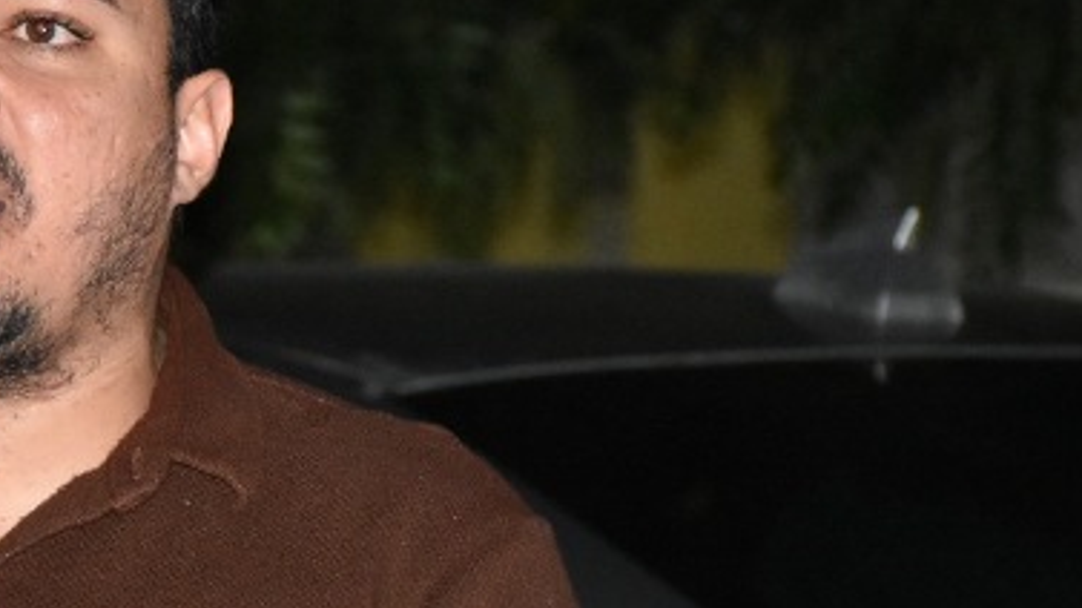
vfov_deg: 3.2
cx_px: 6
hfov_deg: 5.6
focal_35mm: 384
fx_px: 11016
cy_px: 403
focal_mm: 90
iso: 3200
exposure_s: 1/125
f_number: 5.3
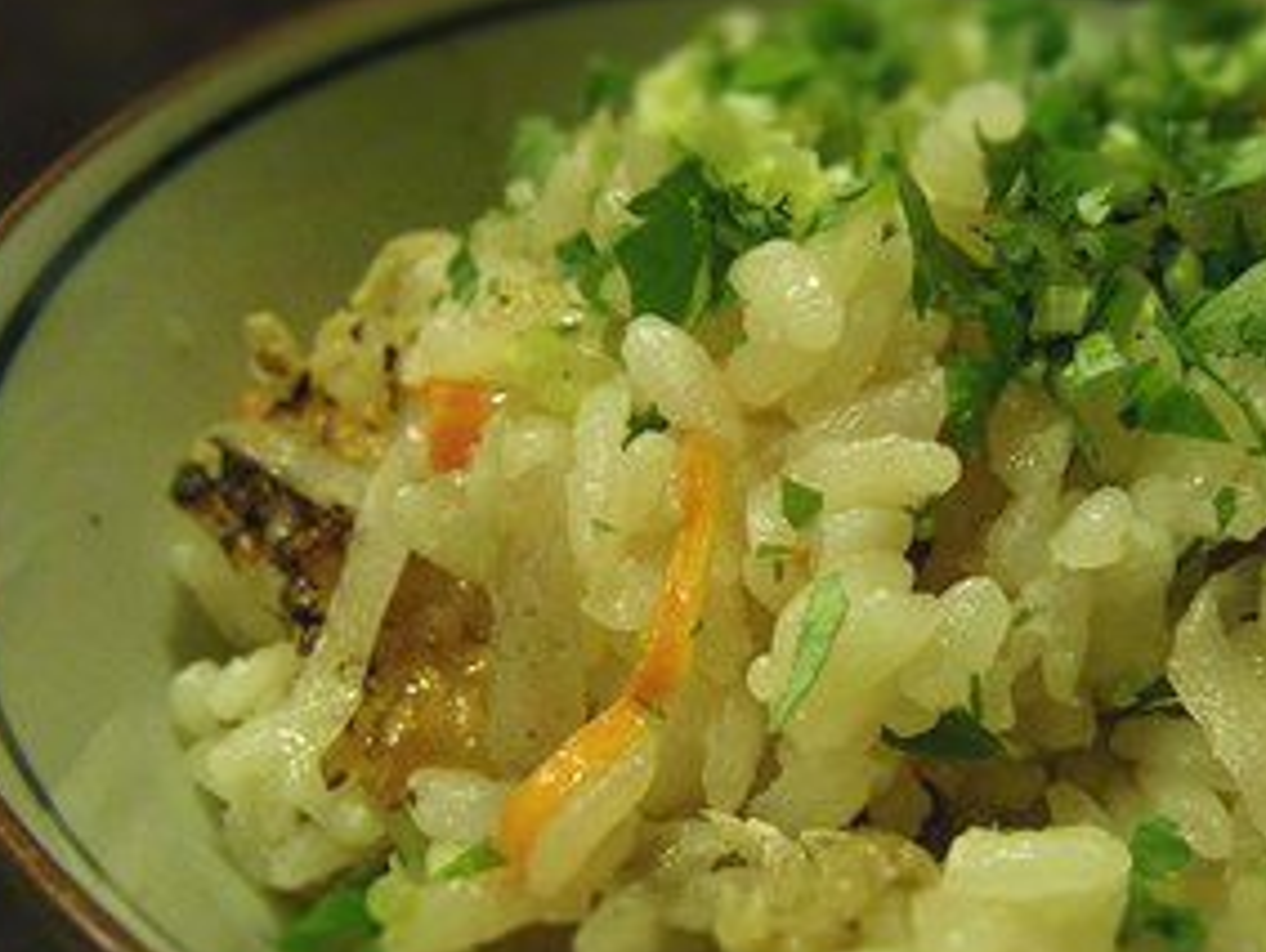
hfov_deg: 39.2
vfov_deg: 30.2
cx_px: 828
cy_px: 608
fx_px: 1758
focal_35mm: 48
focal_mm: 6.1
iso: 800
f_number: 3.8
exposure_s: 1/30
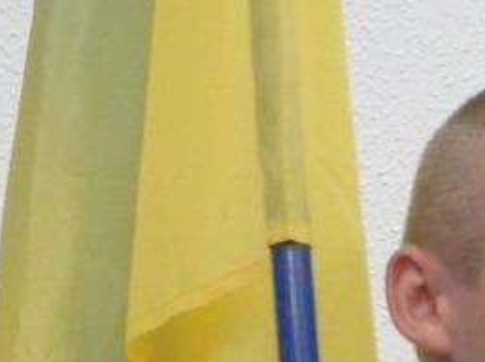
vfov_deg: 4.0
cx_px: 493
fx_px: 5149
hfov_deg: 5.4
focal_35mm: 368
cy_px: 358
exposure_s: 1/30
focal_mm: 25
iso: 1600
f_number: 5.9
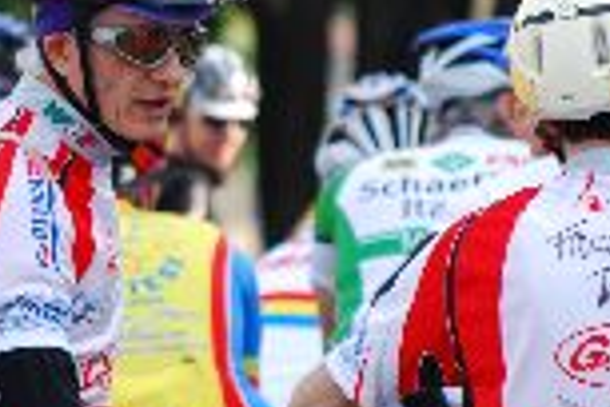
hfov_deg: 2.3
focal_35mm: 883
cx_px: 167
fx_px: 14961
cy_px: 110
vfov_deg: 1.6
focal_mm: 200
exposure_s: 1/160
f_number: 6.3
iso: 200
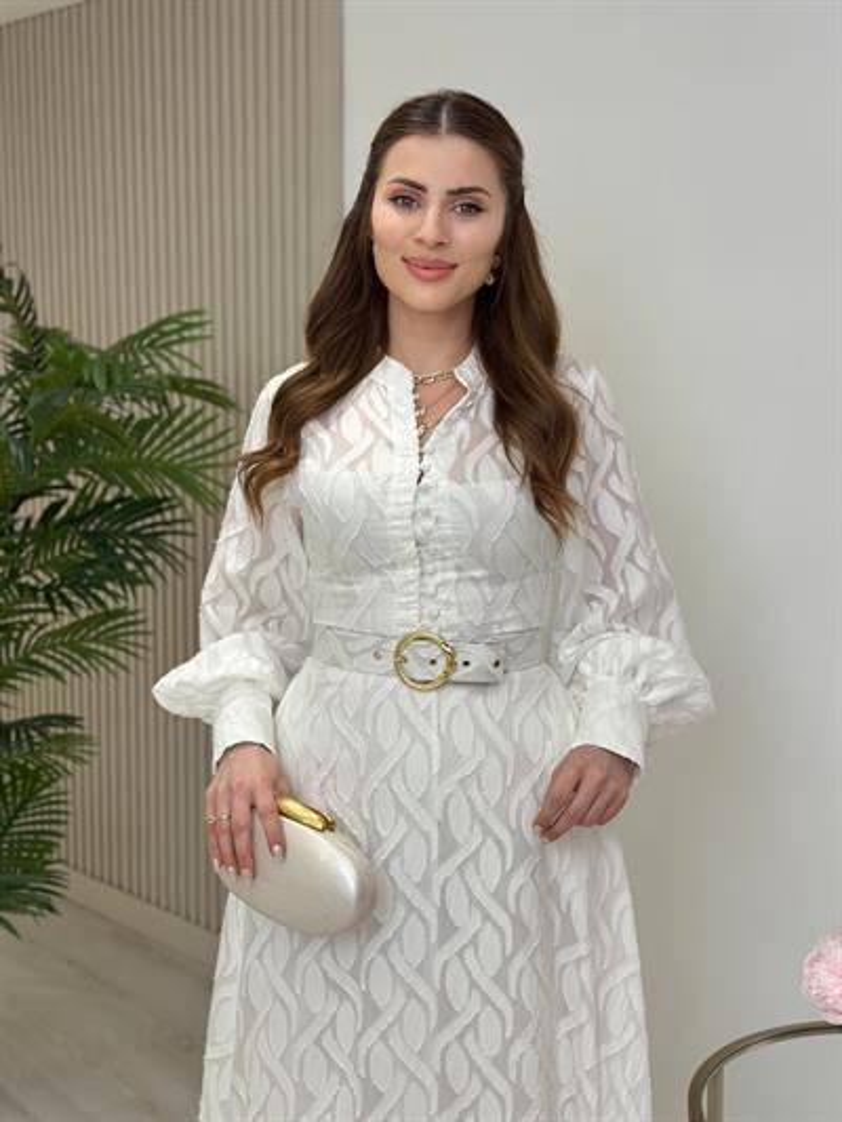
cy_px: 561
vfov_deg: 39.6
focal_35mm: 48
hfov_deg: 30.3
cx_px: 421
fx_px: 1556
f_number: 1.78
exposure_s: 1/401
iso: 80
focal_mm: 6.86
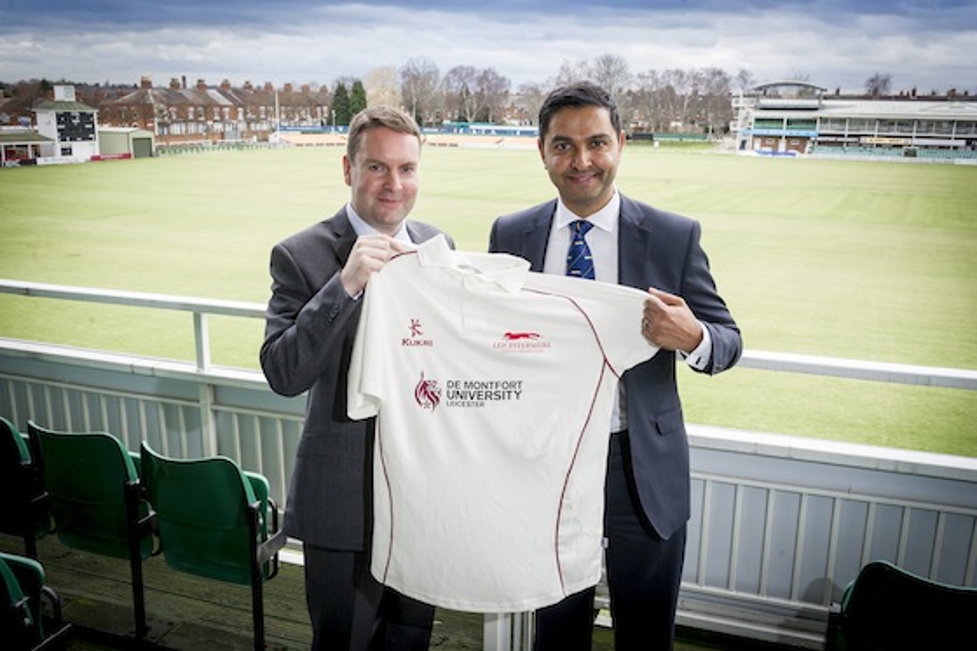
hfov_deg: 58.7
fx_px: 868
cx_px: 488
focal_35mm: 32
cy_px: 326
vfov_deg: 41.1
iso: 1600
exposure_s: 1/200
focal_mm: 32
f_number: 11
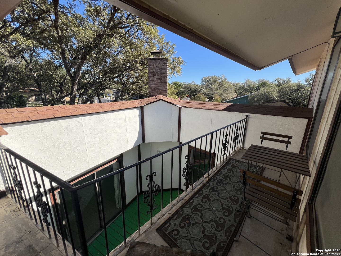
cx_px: 170
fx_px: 128
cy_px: 128
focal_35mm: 13
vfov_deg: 89.9
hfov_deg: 106.2
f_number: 1.8
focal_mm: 1.57
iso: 32
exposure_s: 1/1179
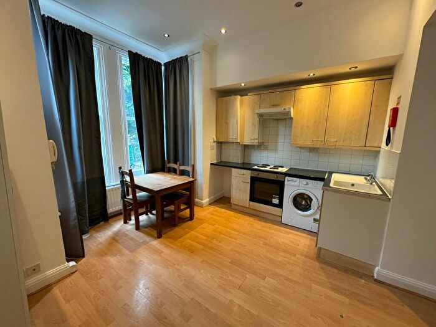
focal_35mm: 14
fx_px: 176
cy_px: 164
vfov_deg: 85.7
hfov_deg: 102.1
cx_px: 218
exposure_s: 1/99
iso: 250
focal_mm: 2.22
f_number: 2.2
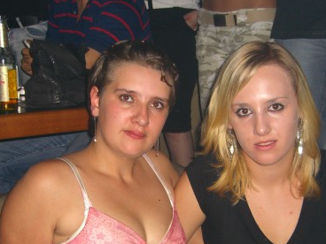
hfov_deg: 31.2
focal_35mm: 62
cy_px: 177
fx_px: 584
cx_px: 178
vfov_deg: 23.5
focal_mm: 7.9
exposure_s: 1/60
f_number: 2.8
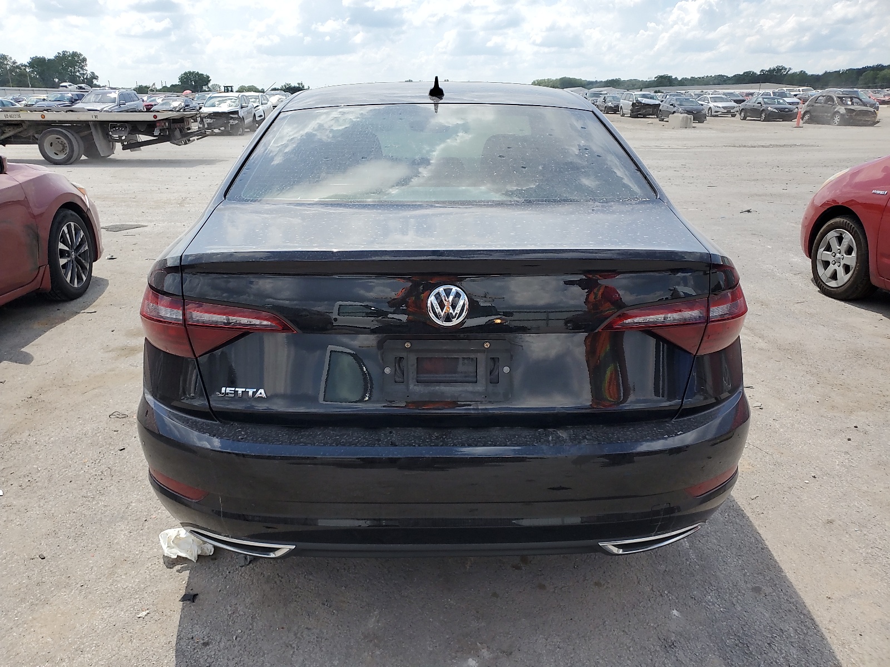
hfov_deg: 67.3
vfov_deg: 53.1
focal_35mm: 26
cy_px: 334
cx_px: 445
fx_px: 668
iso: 50
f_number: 1.5
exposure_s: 1/3333
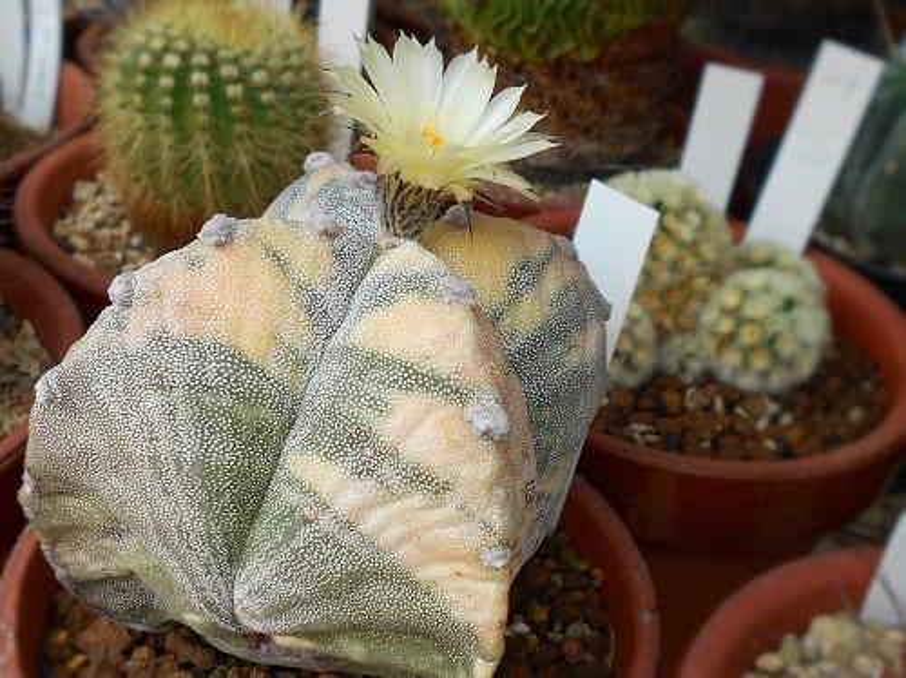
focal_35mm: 30
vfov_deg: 46.7
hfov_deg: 60.0
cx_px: 453
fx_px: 784
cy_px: 339
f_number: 3.4
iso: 80
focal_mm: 5.1
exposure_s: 1/160
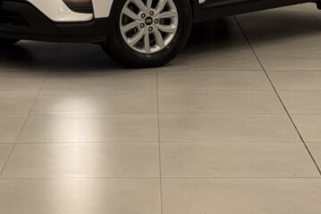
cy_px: -65
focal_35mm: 143
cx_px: 157
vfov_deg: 9.4
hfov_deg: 14.3
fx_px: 1275
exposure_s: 1/60
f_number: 1.78
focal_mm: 6.76
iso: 100
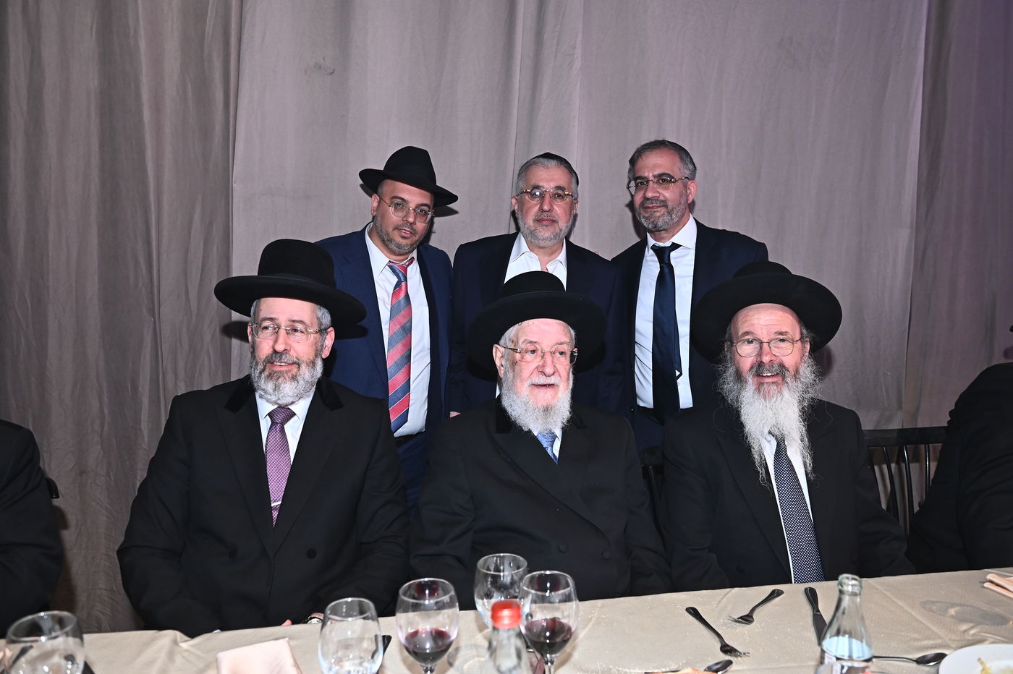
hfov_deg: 65.5
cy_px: 337
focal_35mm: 28
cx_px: 506
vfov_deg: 46.4
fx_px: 787
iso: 2500
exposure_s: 1/200
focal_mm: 28
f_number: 4.5
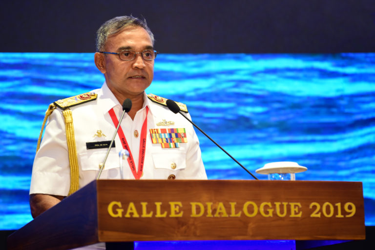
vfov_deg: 6.9
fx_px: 2084
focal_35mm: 200
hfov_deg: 10.3
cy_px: 125
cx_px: 188
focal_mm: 200
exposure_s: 1/50
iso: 800
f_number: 2.8
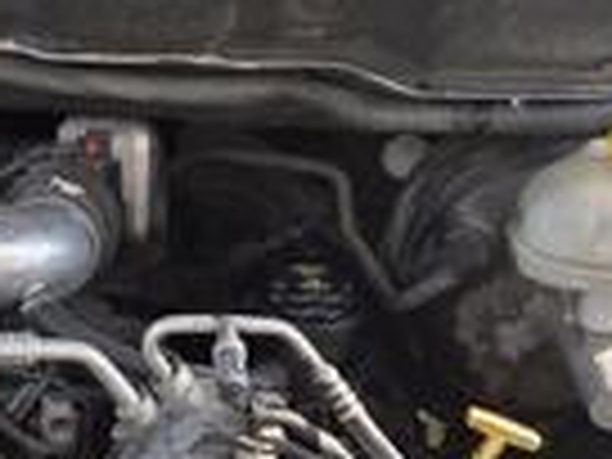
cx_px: 68
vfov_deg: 17.4
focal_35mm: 85
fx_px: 1503
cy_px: 194
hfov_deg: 22.5
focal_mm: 5.4
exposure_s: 1/861
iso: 80
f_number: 1.8
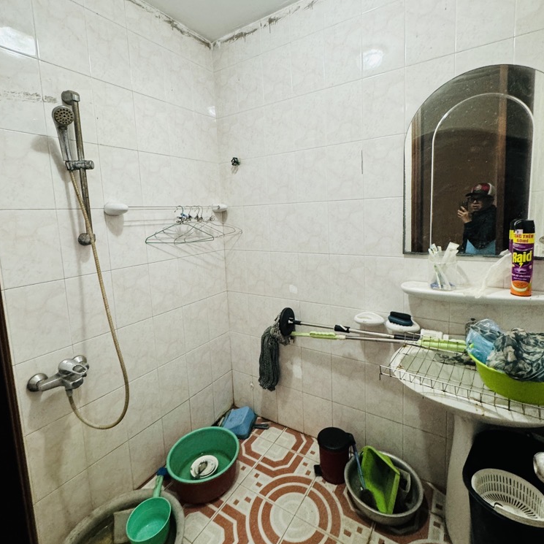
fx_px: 302
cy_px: 245
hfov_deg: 84.0
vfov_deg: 83.7
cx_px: 275
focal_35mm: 17
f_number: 2.2
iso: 250
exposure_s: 1/50
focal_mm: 2.22
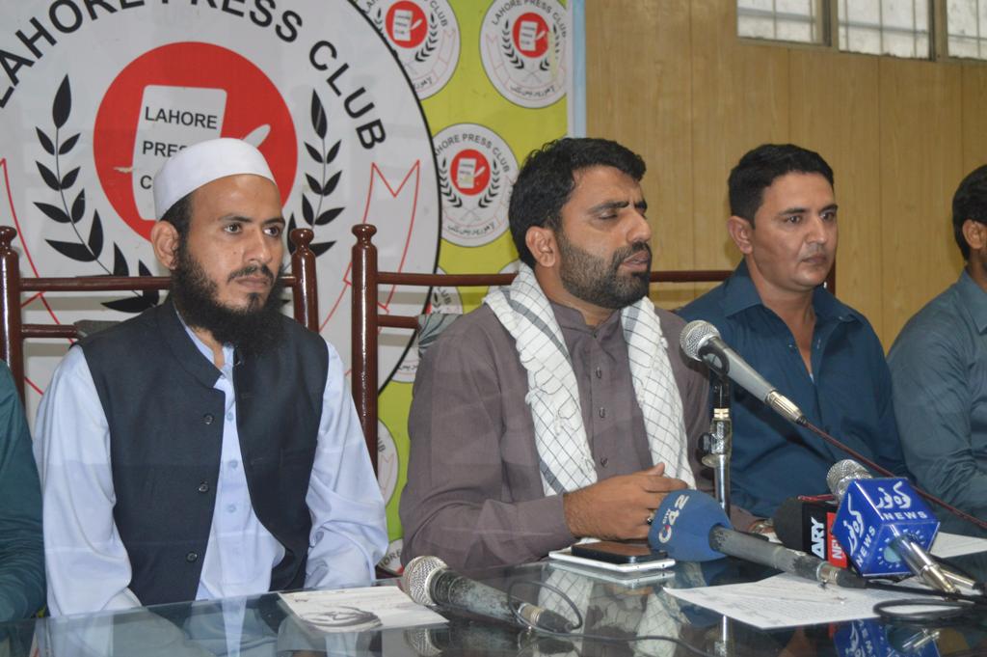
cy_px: 328
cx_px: 494
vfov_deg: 25.0
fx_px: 1479
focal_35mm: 54
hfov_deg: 36.9
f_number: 4.8
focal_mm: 36
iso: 1400
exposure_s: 1/60
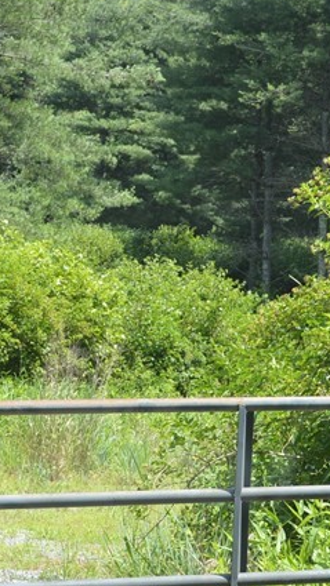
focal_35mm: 116
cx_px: 259
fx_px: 1810
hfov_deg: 10.4
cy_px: 345
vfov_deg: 18.4
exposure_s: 1/125
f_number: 5.6
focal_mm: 29
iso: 110
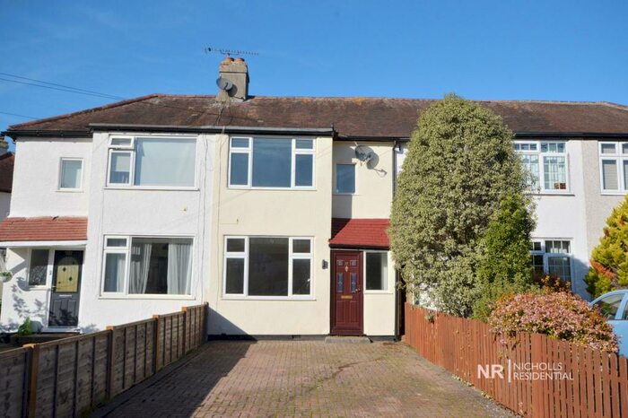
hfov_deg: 62.0
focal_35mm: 30
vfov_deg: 43.6
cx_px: 314
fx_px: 523
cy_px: 209
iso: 800
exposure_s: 1/800
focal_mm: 20
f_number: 14
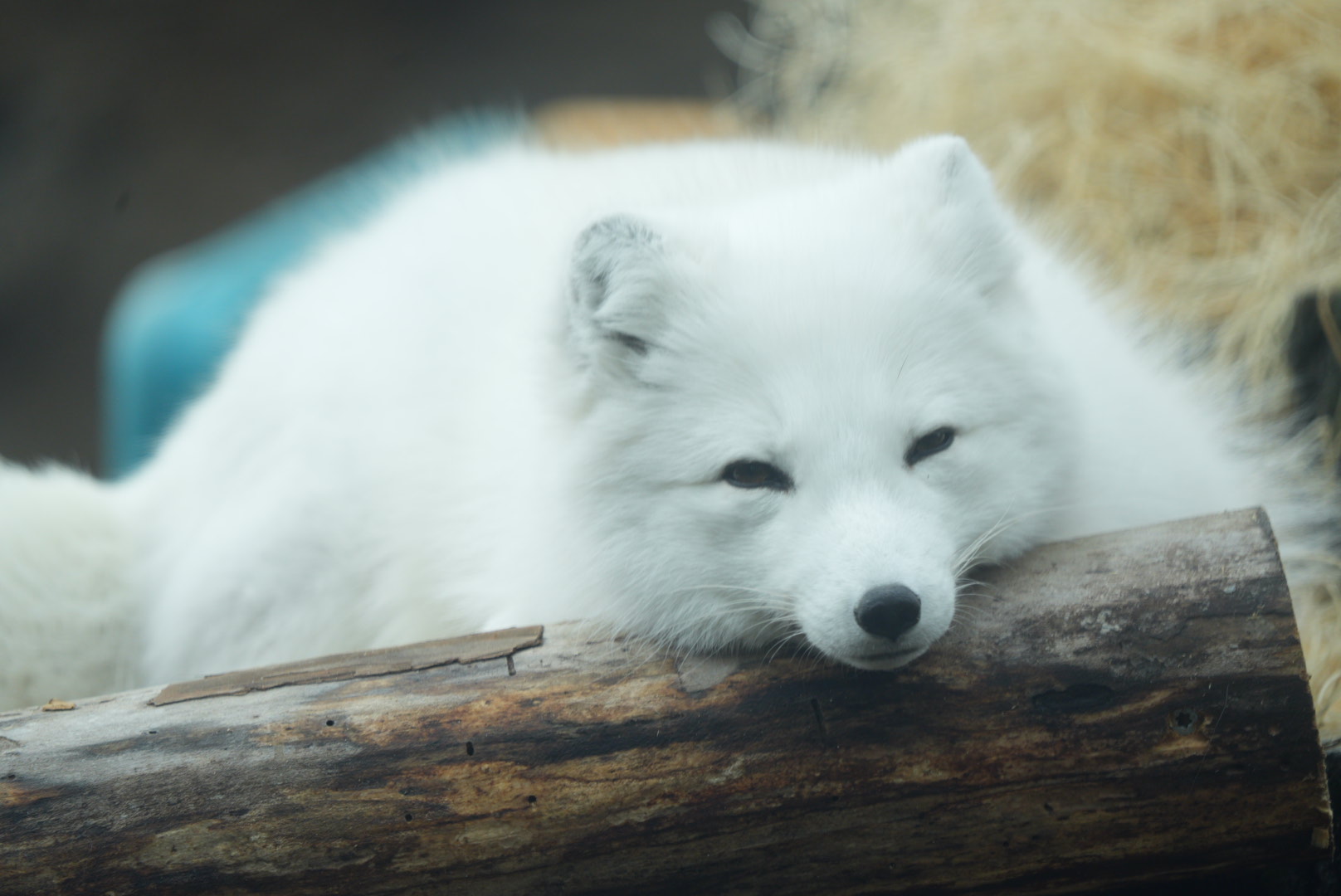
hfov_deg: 3.4
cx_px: 670
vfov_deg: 2.3
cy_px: 448
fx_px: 22365
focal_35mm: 600
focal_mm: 600
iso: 640
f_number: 6.3
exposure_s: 1/400
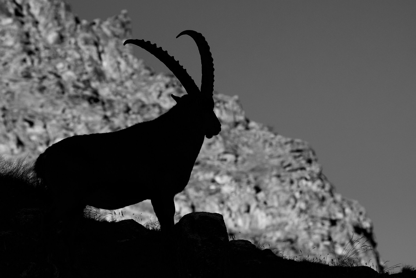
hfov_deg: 9.1
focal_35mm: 225
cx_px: 208
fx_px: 2600
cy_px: 139
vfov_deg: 6.1
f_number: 6.3
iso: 800
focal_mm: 150
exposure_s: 1/3200
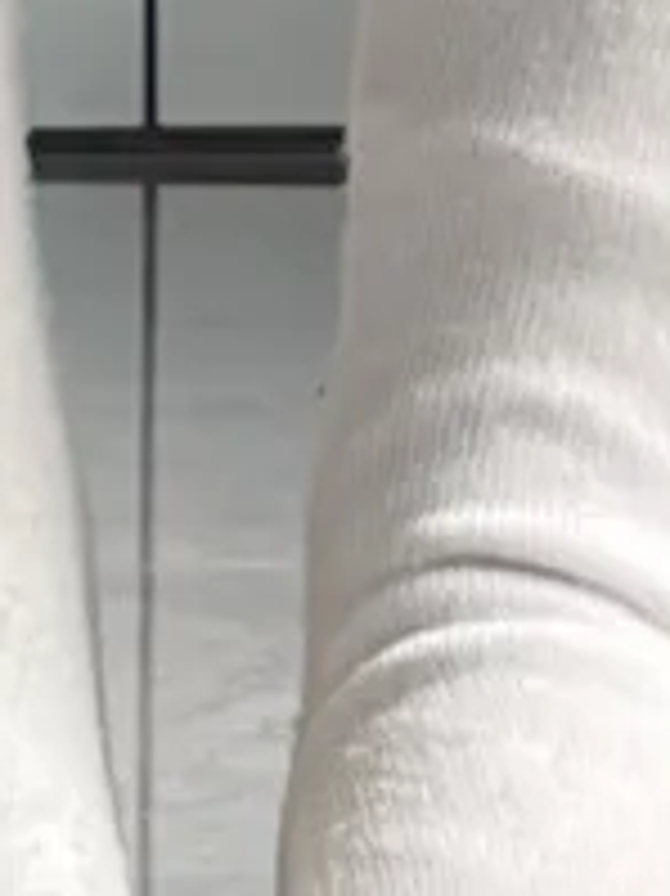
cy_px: -1661
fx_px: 4857
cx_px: 94
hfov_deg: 7.9
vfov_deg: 8.9
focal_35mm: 188
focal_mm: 5.1
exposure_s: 1/121
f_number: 1.6
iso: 125
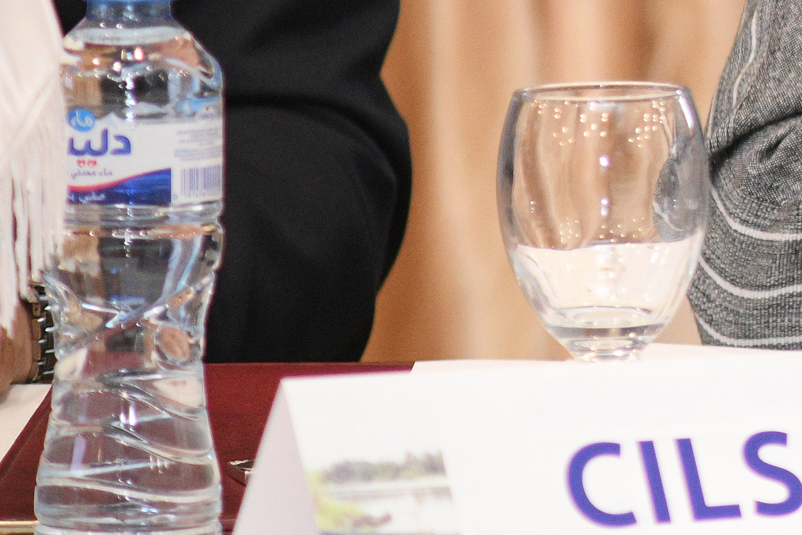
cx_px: 1465
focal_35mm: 557
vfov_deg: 2.5
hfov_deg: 3.7
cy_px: -224
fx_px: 12408
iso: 2500
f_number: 4
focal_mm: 135
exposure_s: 1/160
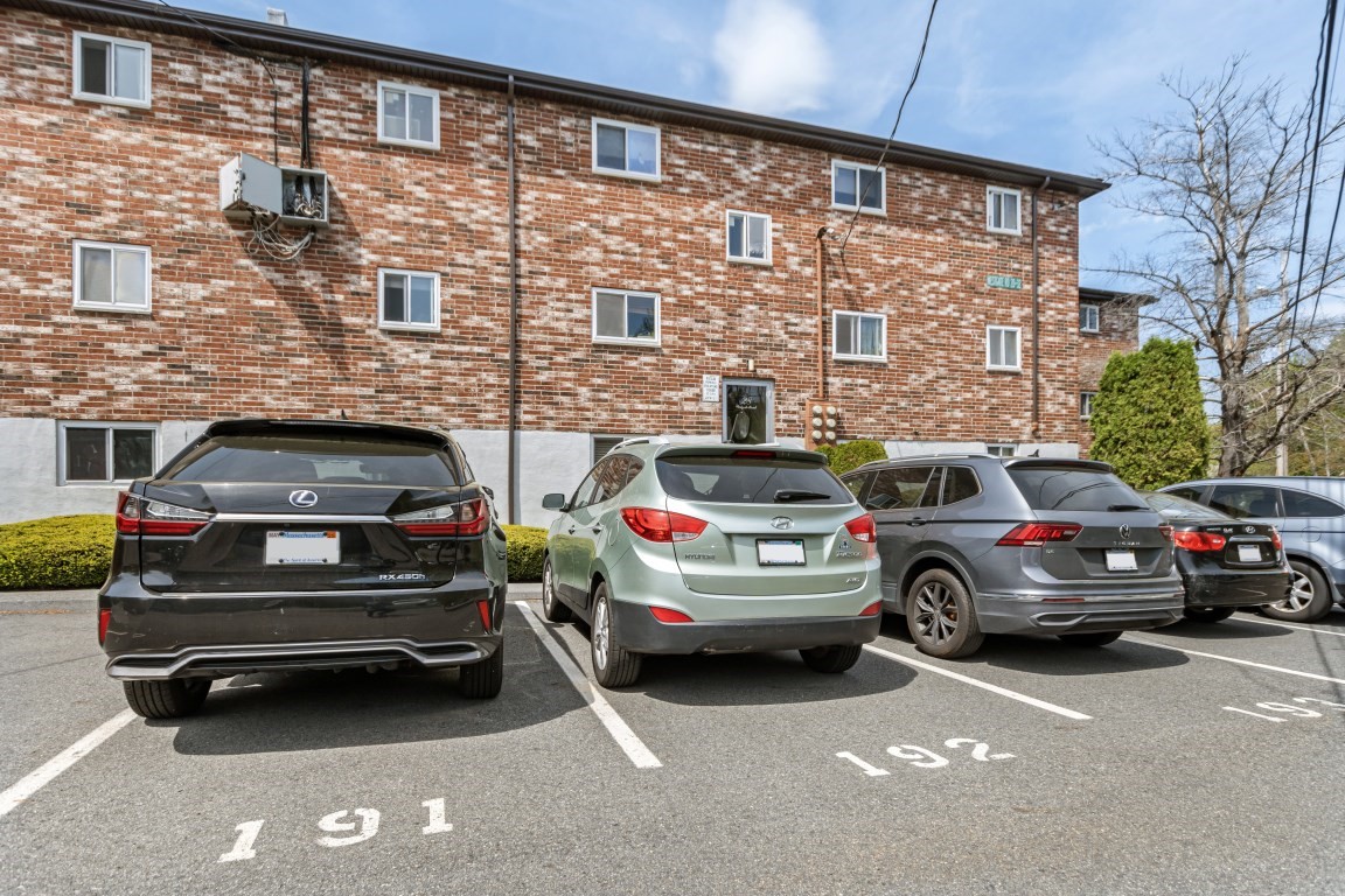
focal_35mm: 18
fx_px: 672
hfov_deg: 90.0
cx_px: 672
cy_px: 448
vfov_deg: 67.4
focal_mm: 12
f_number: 5.6
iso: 320
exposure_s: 1/1250
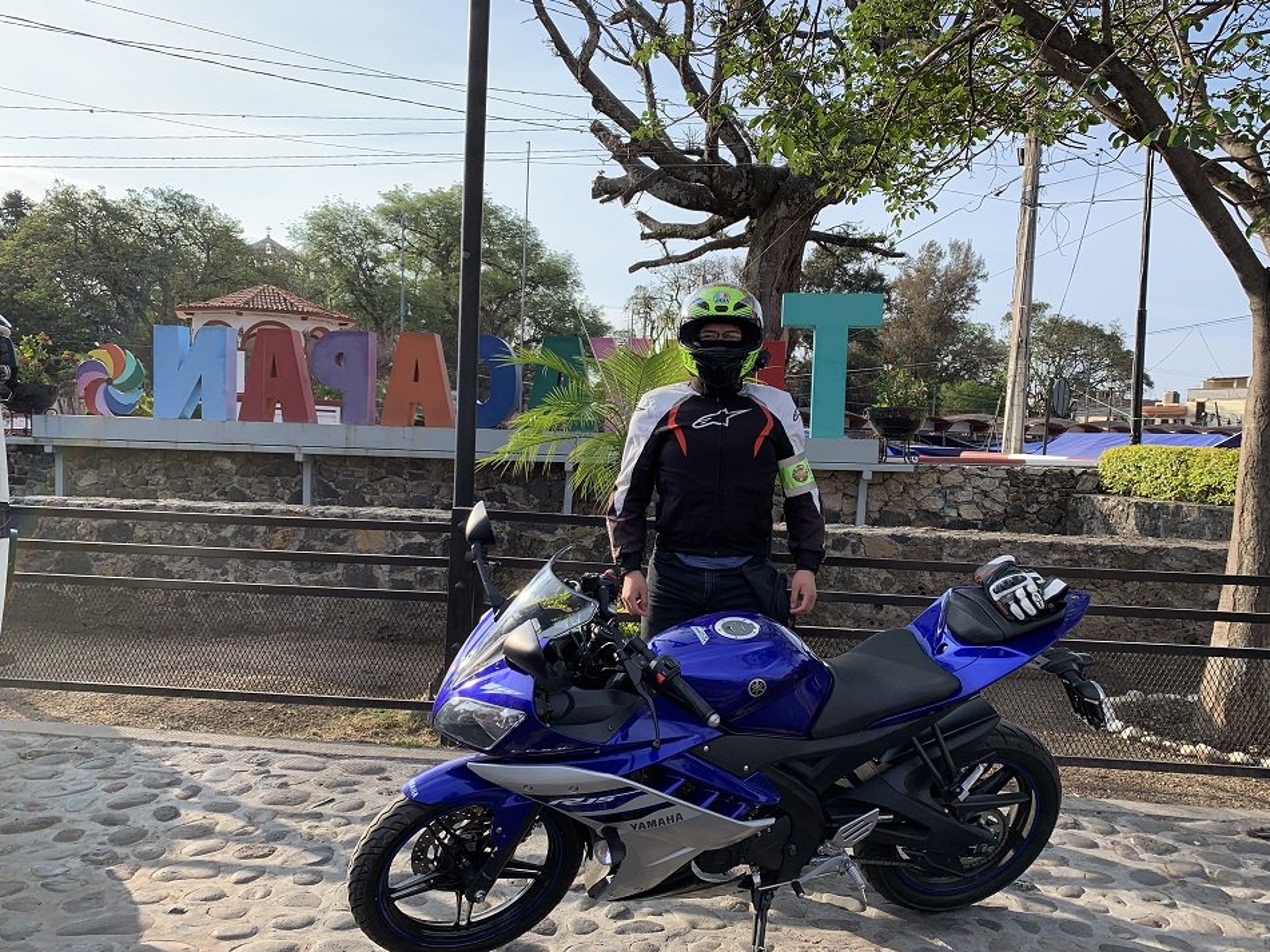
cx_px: 642
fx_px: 1027
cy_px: 501
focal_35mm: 28
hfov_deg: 63.4
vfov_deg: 49.7
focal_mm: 4.25
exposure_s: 1/1149
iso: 25
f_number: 1.8
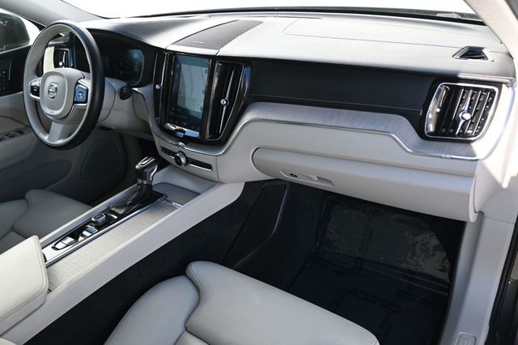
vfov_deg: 44.6
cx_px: 259
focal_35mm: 29
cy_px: 172
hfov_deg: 63.2
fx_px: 421
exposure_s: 1/250
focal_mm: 19.5
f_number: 4
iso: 360
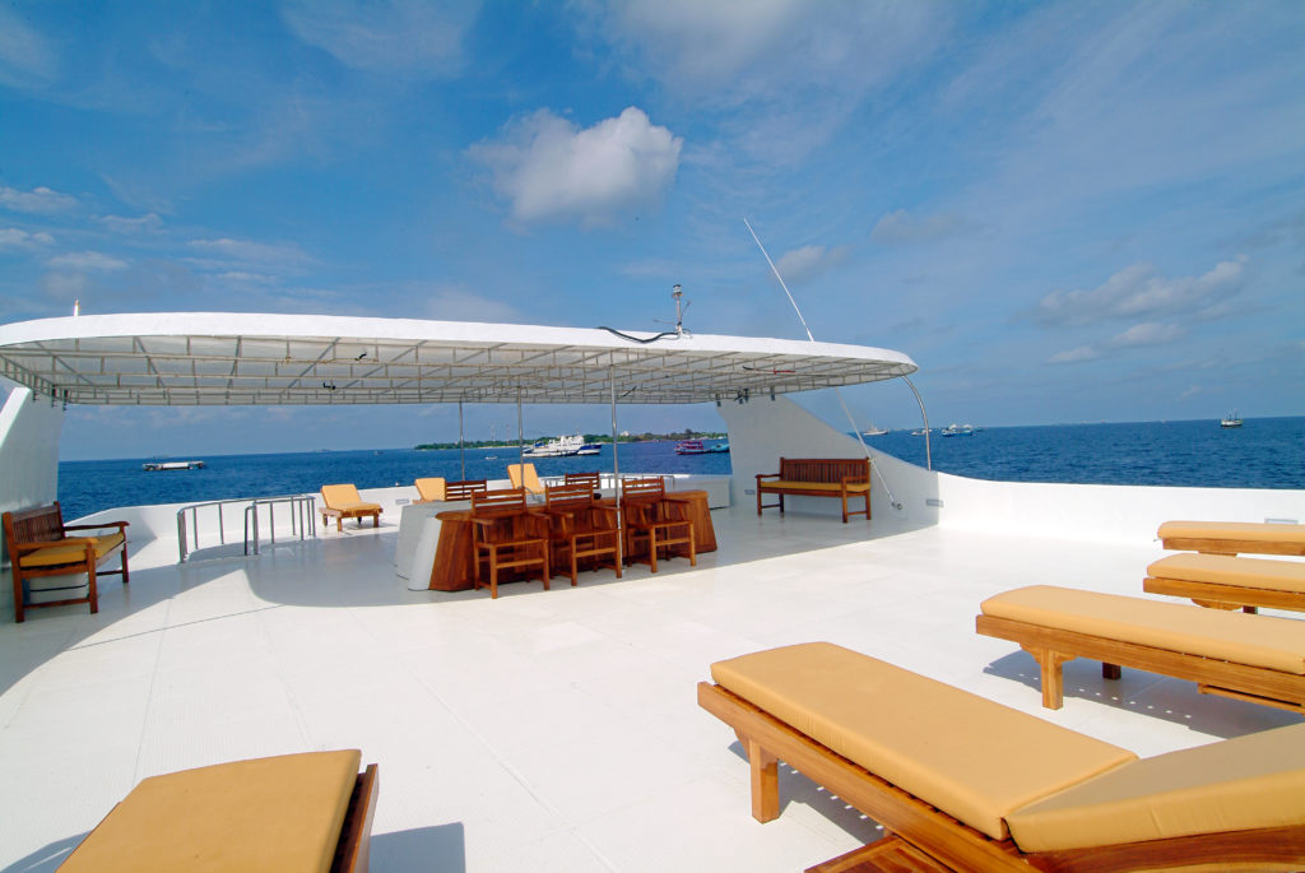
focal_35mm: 18
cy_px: 436
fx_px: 653
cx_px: 652
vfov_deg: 67.5
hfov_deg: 89.9
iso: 160
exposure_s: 1/125
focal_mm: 12
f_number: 22
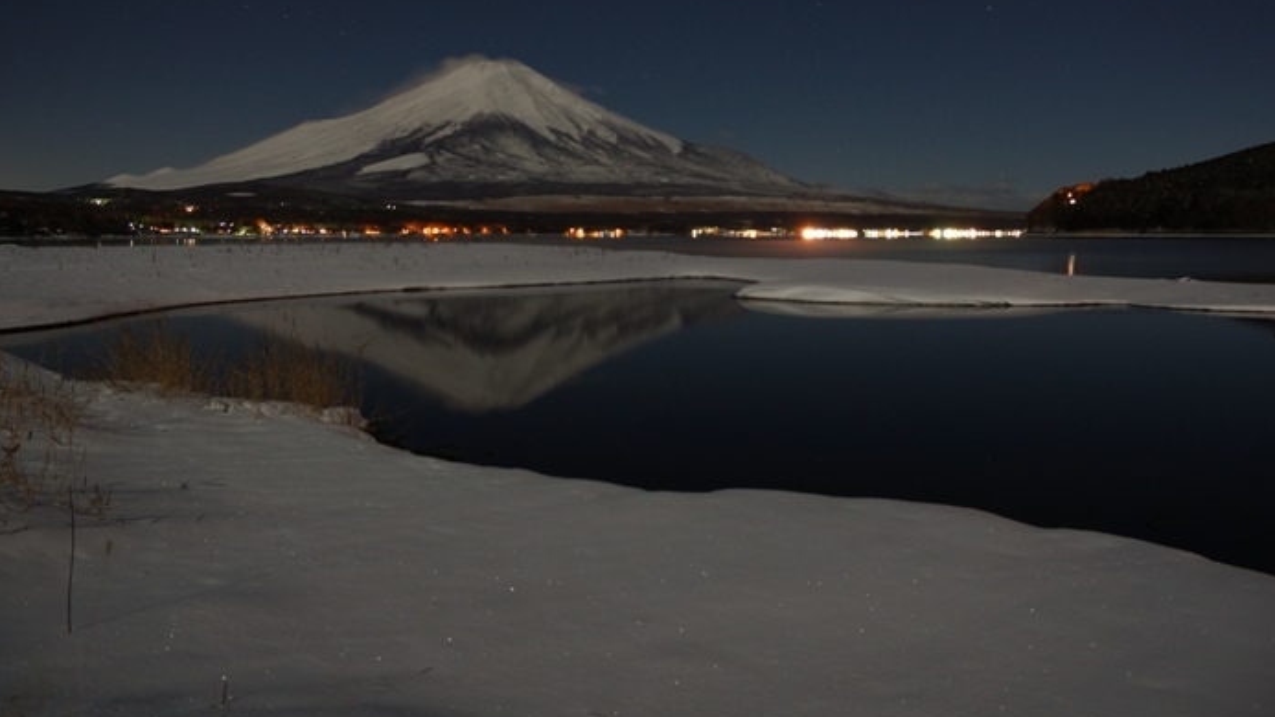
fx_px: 981
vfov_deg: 39.8
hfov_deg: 66.1
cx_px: 631
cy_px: 245
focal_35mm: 29
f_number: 3.5
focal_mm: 16
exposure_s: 13
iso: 400
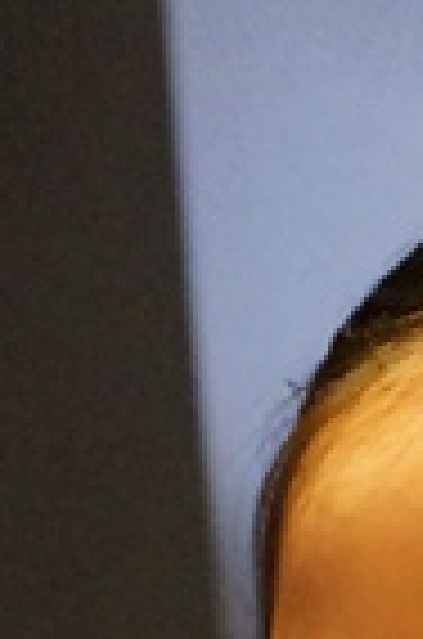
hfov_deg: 8.6
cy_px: 1631
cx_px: 346
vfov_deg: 10.7
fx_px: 2798
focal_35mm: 158
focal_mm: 16
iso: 3200
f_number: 3.5
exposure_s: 1/60
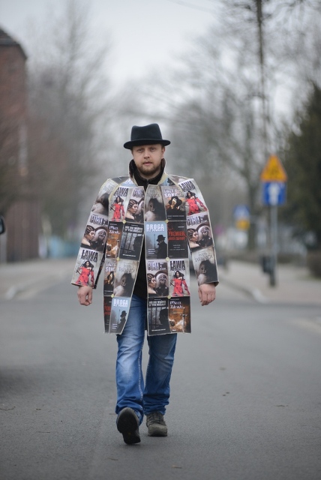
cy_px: 240
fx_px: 2269
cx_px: 160
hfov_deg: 8.1
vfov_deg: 12.1
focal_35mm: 170
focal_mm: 170
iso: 400
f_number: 2.8
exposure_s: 1/400
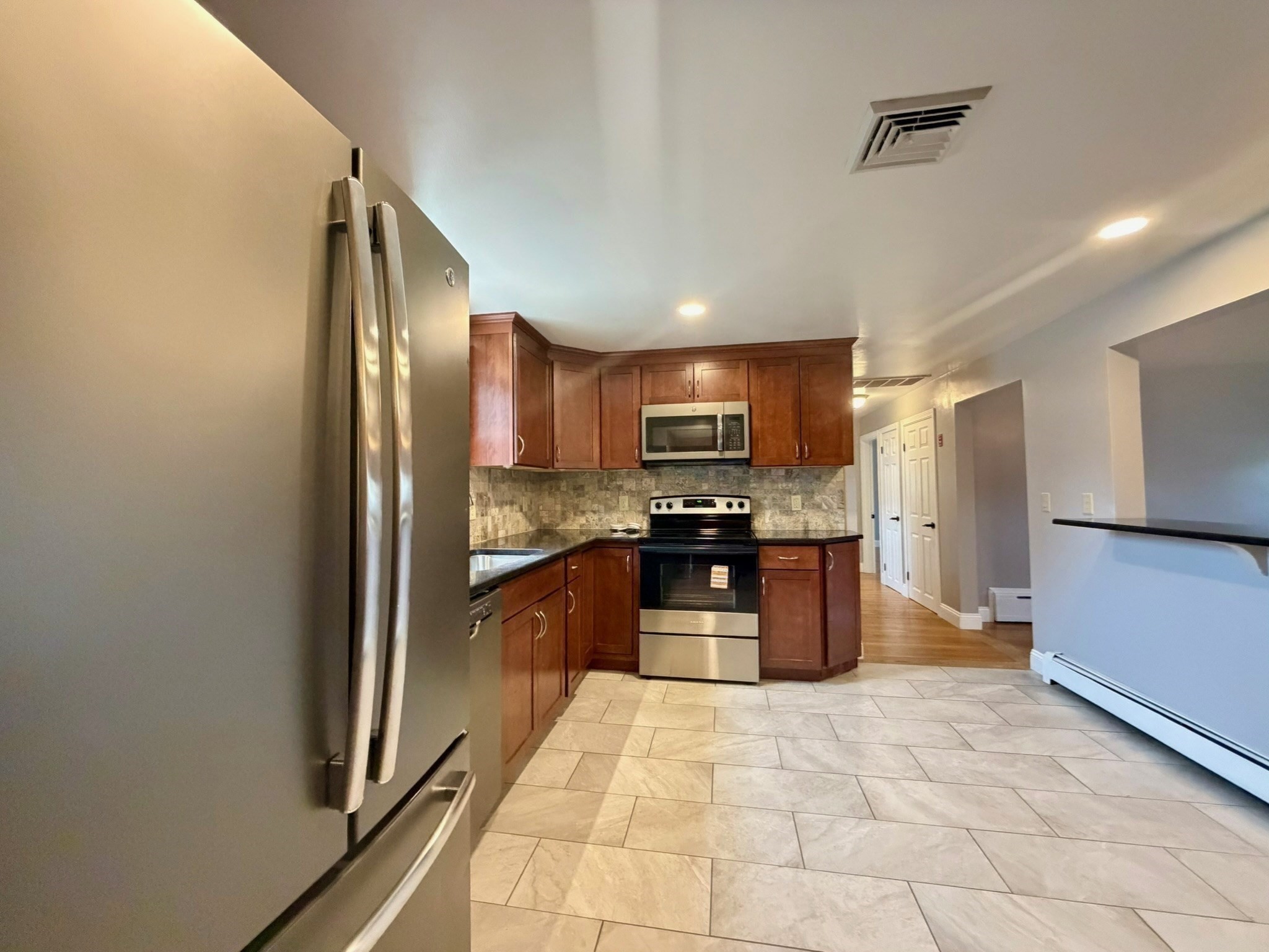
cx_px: 634
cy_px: 476
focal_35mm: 14
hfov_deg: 102.1
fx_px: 513
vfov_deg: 85.7
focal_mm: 2.22
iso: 1000
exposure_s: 1/60
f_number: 2.2
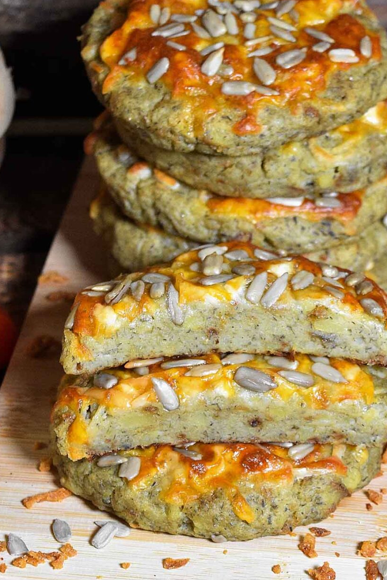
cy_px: 273
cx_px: 233
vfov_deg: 19.0
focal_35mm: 108
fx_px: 1735
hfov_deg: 12.7
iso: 1600
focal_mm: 55
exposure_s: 1/20
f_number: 5.6
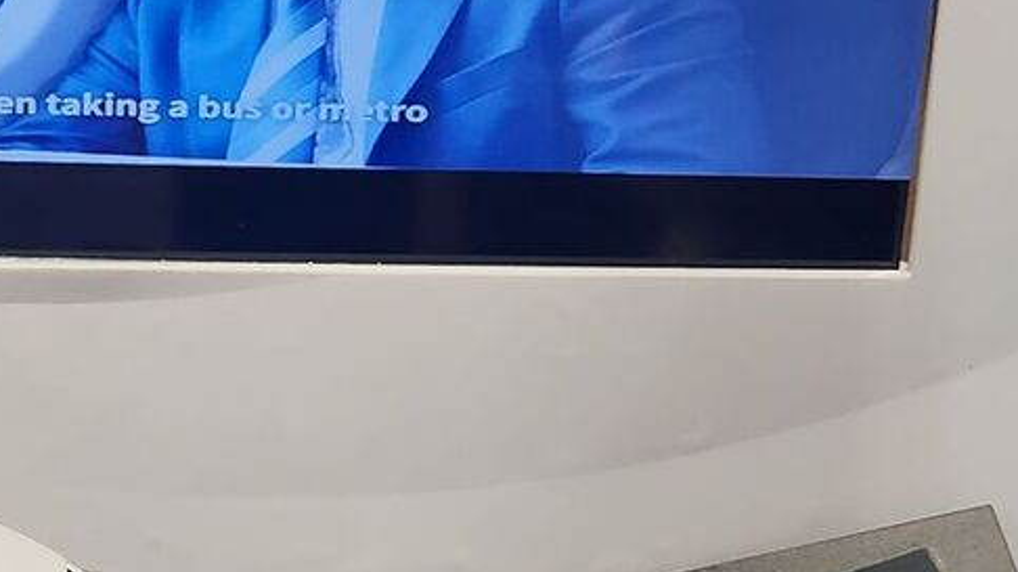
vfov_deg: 12.2
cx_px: -15
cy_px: 425
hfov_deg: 20.8
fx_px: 2671
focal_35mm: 99
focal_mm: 5.4
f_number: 1.8
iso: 250
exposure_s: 1/100
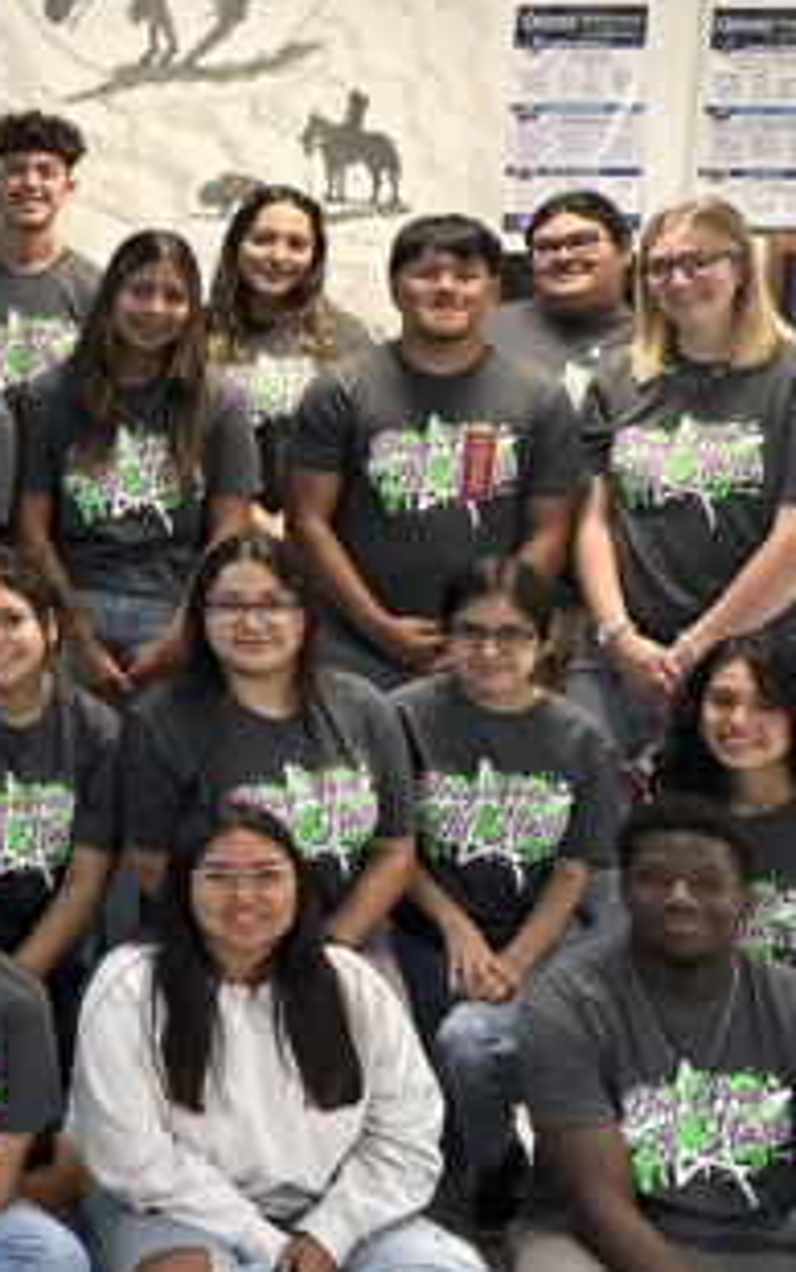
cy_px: 377
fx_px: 2185
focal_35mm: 63
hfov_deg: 17.3
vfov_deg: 32.1
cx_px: -583
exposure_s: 1/60
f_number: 1.78
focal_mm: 6.86
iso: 125
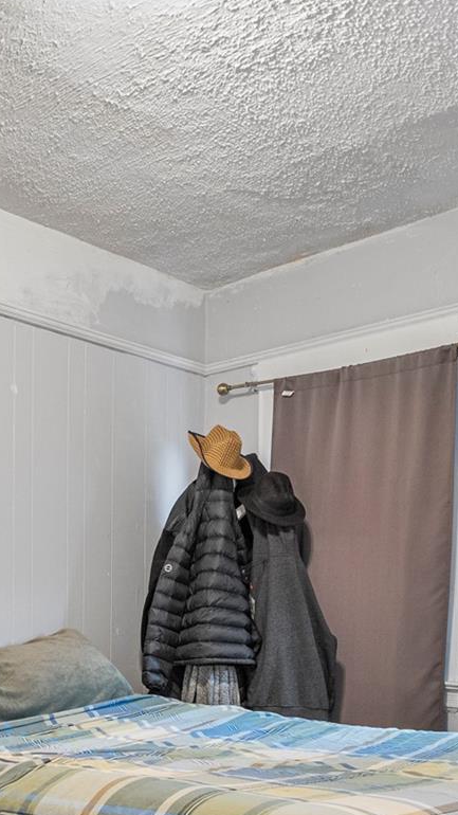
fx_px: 842
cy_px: 579
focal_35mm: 39
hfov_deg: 29.5
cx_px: 75
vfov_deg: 50.1
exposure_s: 1/5
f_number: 8
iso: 1000
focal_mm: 14
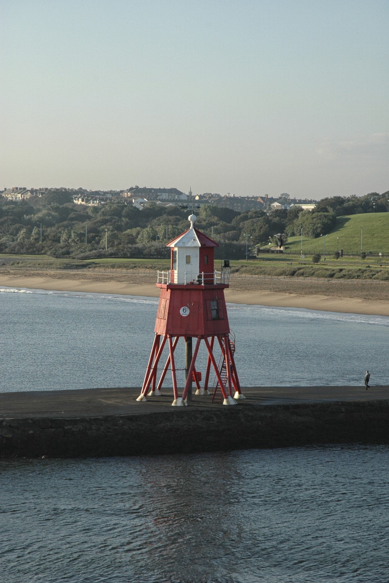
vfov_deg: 19.3
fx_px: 1717
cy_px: 292
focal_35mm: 106
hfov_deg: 12.9
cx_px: 194
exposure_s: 1/320
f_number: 9
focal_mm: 70
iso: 200
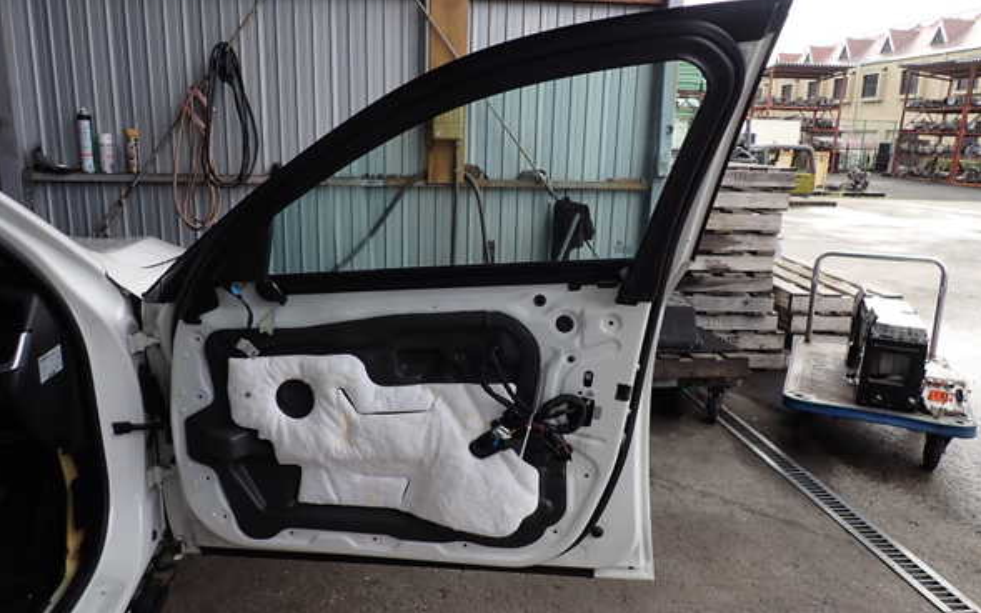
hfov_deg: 68.4
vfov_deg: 46.0
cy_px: 308
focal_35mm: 27
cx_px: 486
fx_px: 722
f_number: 2.8
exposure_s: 1/320
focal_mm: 4.5
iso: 100
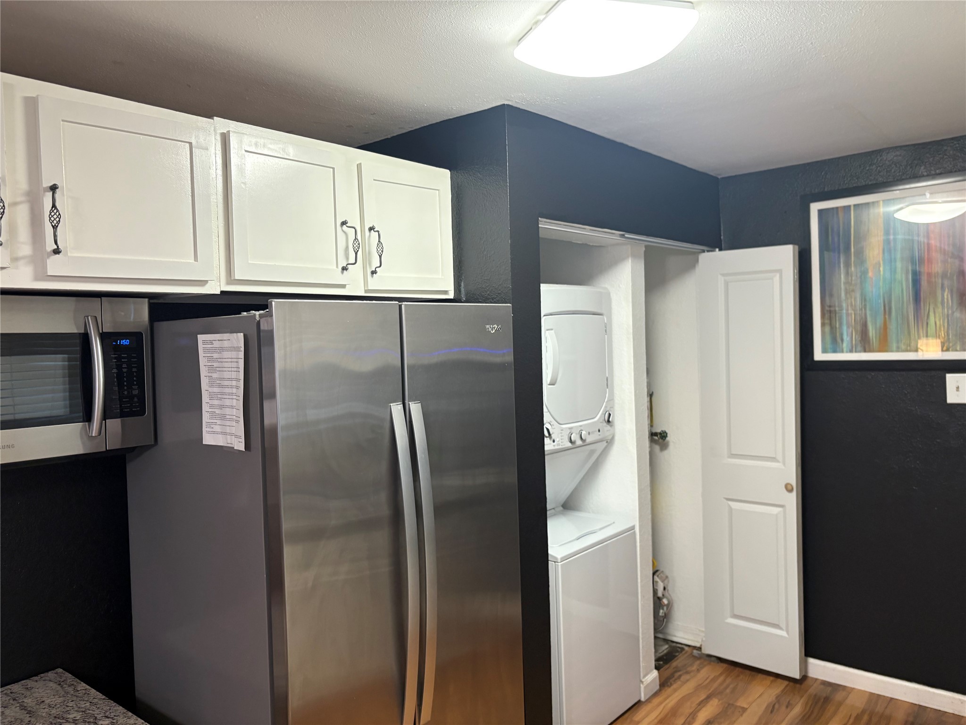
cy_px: 362
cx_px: 483
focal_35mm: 26
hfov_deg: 67.3
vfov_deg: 53.1
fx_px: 726
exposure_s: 1/60
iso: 160
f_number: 1.6
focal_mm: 5.96
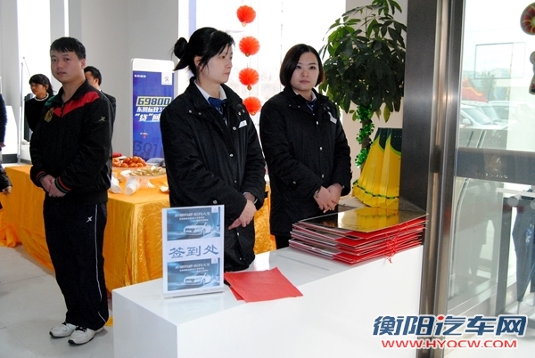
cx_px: 268
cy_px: 179
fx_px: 513
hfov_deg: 55.0
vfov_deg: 38.5
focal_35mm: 34
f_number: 5.6
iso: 1600
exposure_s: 1/200
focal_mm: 23
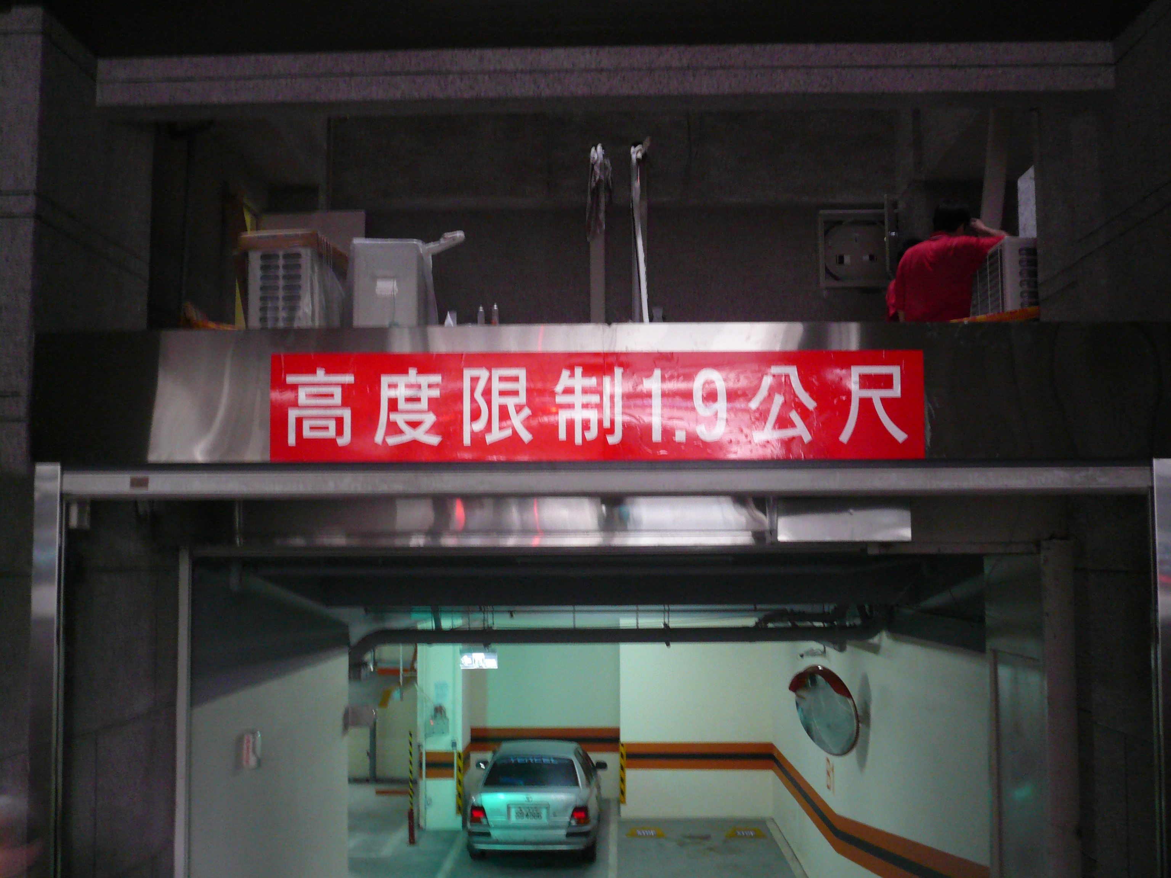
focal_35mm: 37
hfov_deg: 50.1
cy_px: 439
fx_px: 1252
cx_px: 586
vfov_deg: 38.7
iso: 200
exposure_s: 1/8
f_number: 3.1
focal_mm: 6.1
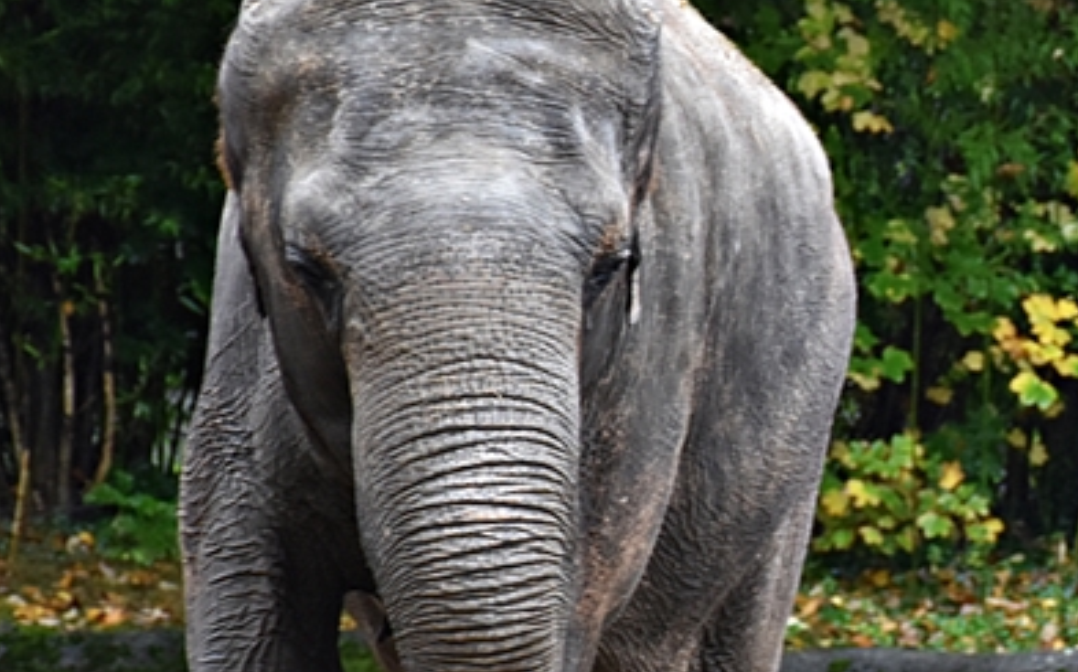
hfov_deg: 5.8
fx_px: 10540
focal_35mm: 359
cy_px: 394
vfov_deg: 3.7
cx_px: 1322
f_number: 5.3
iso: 800
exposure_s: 1/125
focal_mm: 90
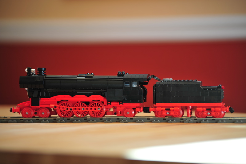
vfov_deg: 8.1
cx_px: 123
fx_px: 1161
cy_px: 82
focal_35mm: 170
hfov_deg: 12.1
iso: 200
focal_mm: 170
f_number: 2.8
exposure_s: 1/60
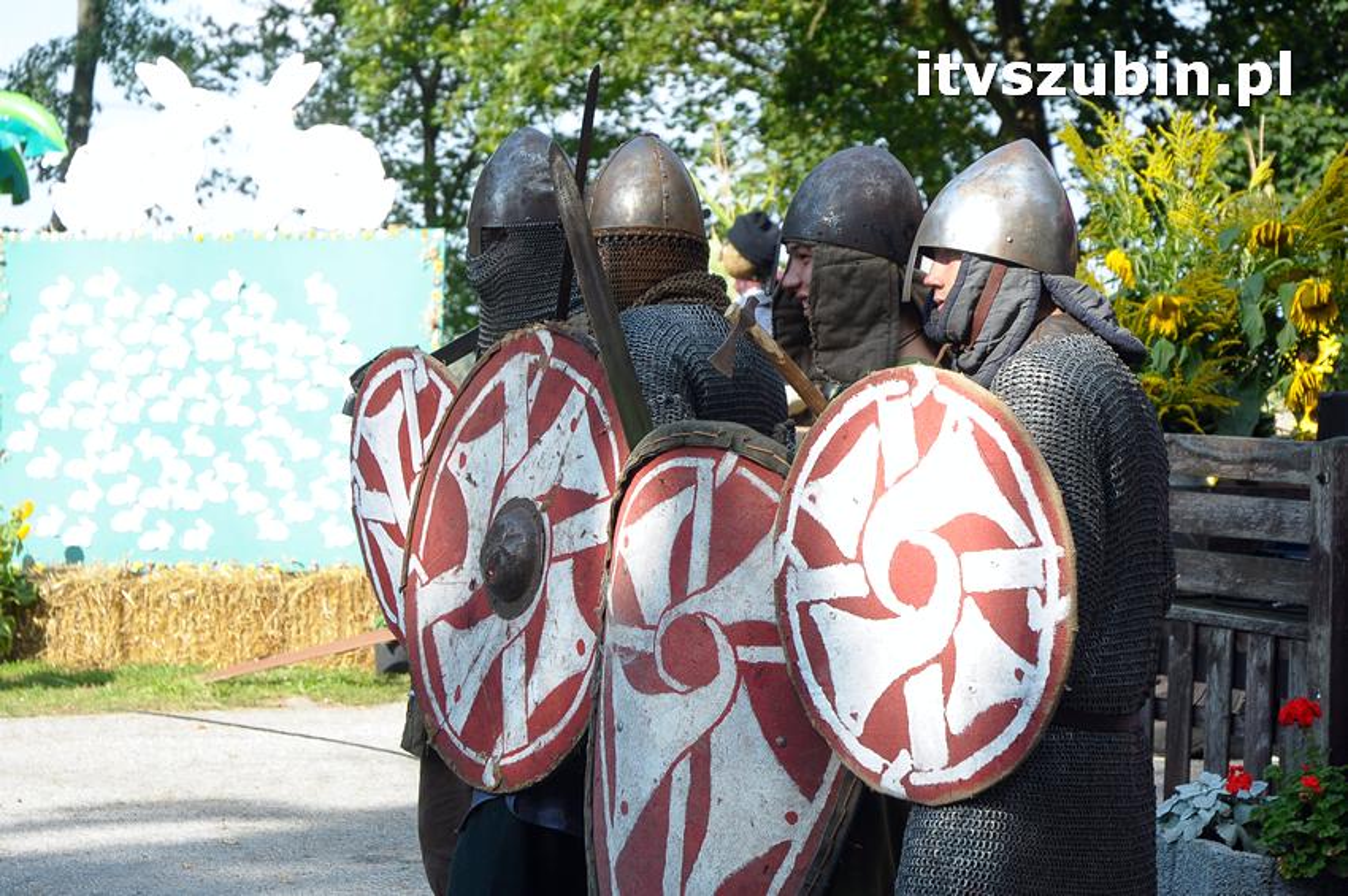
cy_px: 448
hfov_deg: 22.6
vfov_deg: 15.2
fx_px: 3367
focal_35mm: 90
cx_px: 674
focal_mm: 60
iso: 640
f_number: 6.3
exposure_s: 1/640
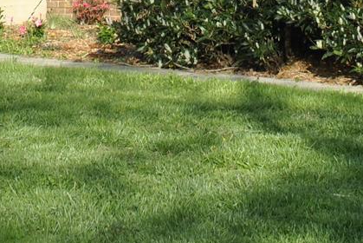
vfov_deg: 7.5
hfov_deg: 11.7
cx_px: 208
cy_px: -254
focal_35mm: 176
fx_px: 1776
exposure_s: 1/160
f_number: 6.3
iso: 100
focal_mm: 24
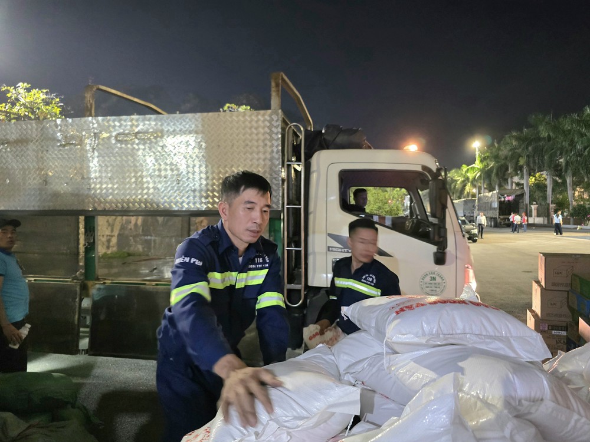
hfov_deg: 73.9
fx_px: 392
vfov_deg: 58.9
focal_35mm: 23
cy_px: 221
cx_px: 295
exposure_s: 1/16.7
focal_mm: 6.3
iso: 1600
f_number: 1.7
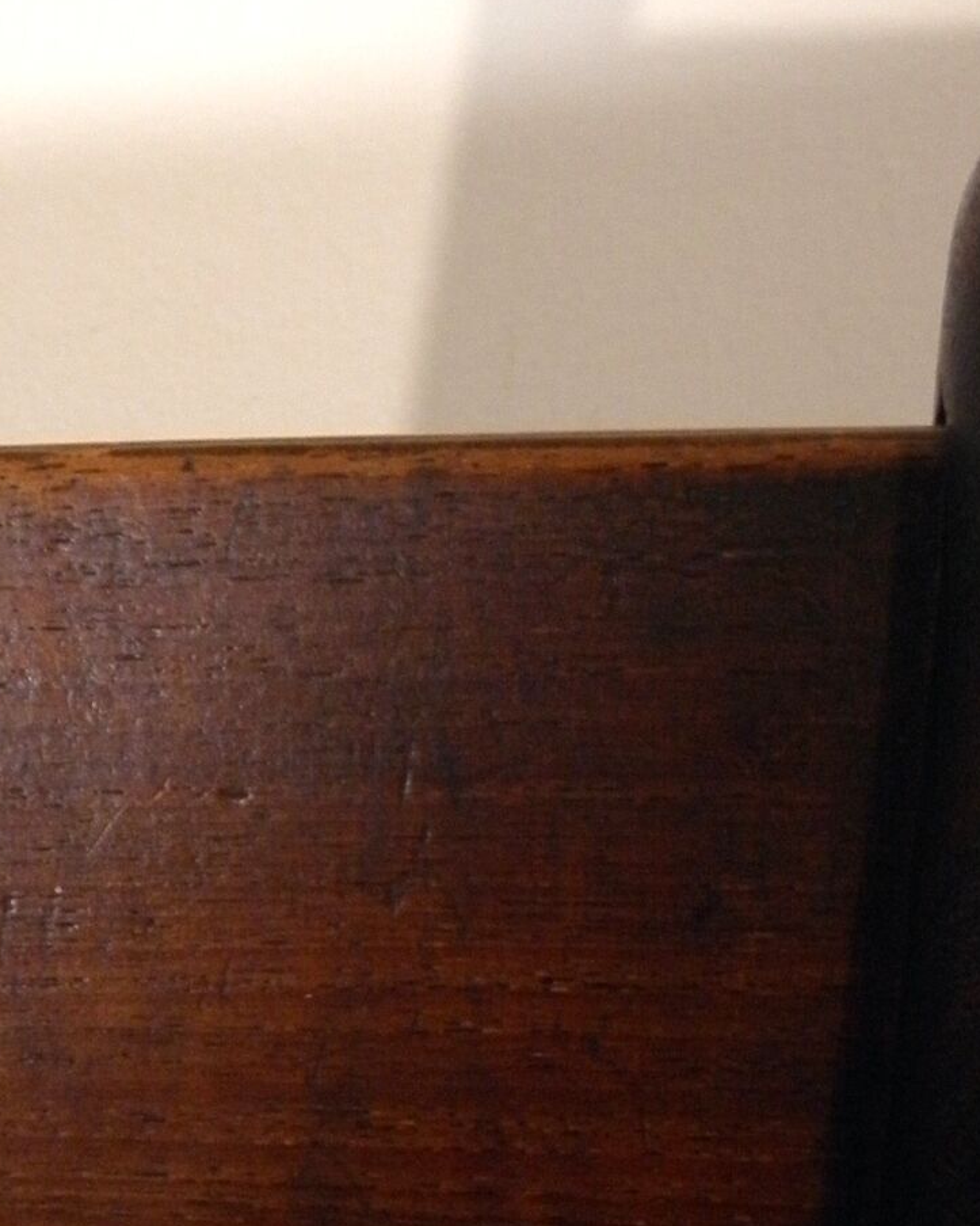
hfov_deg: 16.1
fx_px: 3409
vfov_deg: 20.2
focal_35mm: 94
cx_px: 87
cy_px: 895
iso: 200
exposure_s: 1/10
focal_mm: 6.2
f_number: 3.7
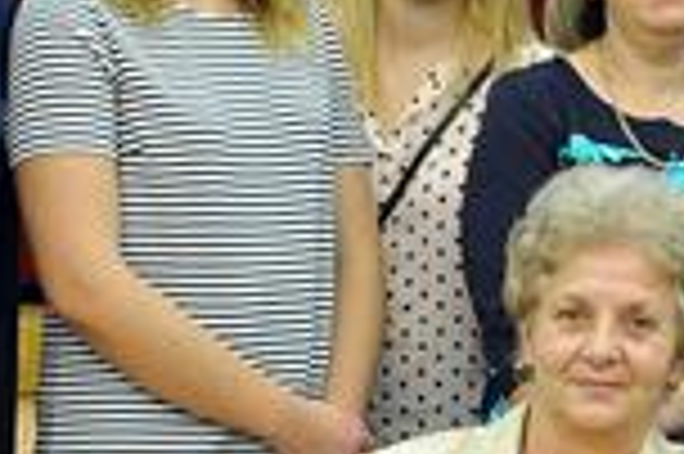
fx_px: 3492
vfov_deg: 7.3
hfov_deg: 11.0
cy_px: 650
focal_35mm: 184
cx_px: 850
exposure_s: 1/80
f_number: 5.6
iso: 2500
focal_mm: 22
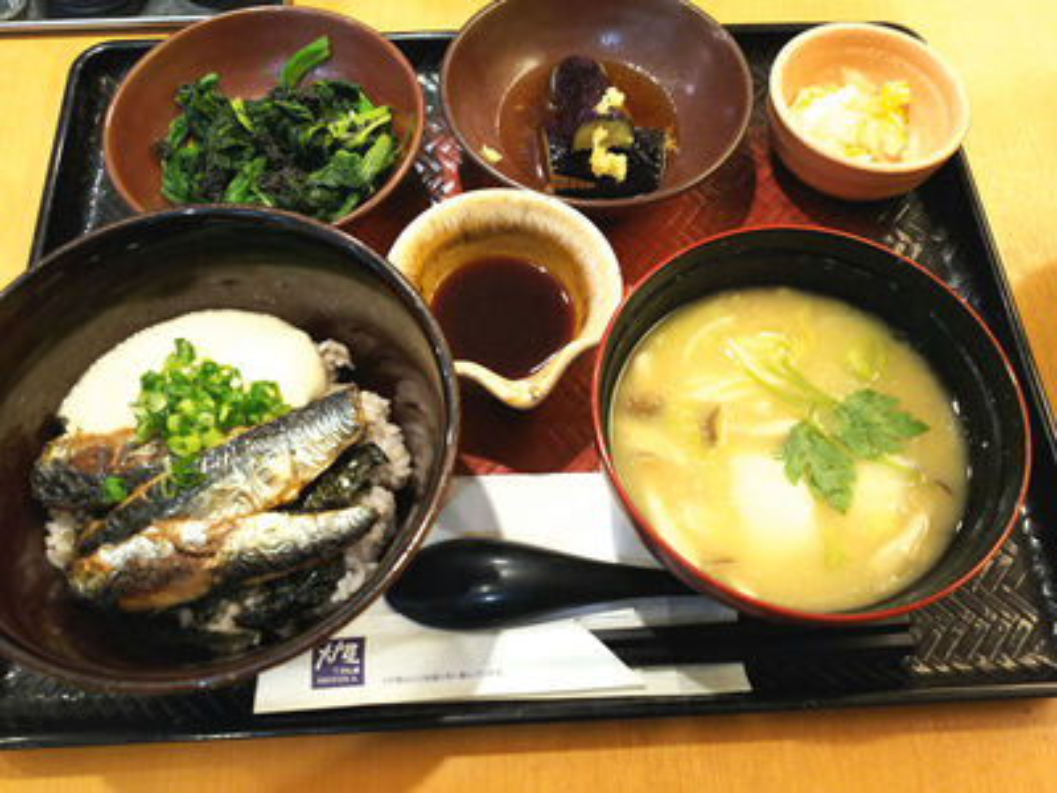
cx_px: 528
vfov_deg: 51.4
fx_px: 824
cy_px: 396
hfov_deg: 65.3
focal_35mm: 27
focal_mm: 4.2
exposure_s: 1/60
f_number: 1.9
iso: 100
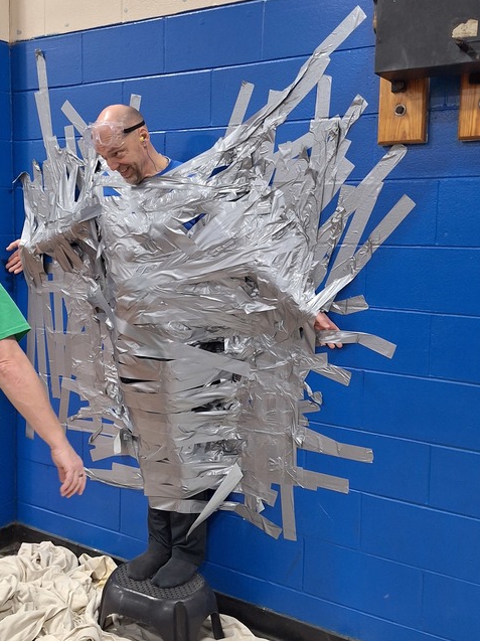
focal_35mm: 37
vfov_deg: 50.1
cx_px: 204
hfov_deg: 38.5
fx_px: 685
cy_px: 286
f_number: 1.8
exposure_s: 1/40
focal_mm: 5.54
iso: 200
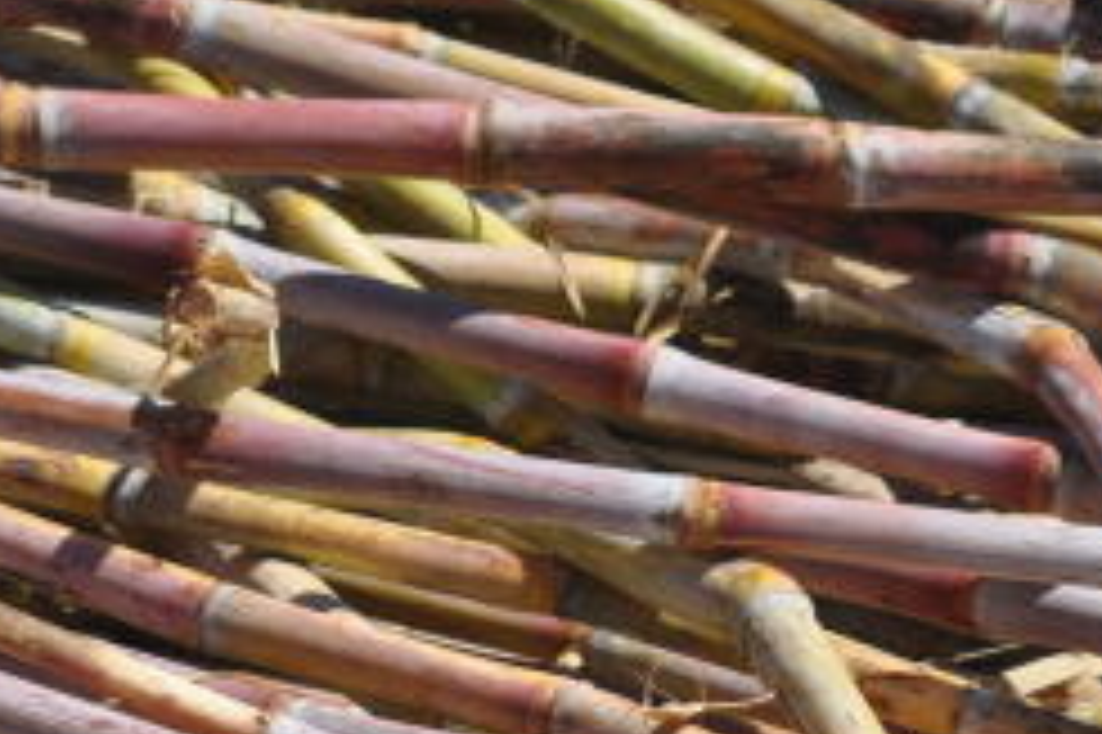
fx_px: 8382
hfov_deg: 7.4
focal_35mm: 274
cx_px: 1385
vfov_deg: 5.0
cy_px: 925
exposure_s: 1/800
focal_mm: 70
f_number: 7.1
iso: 200
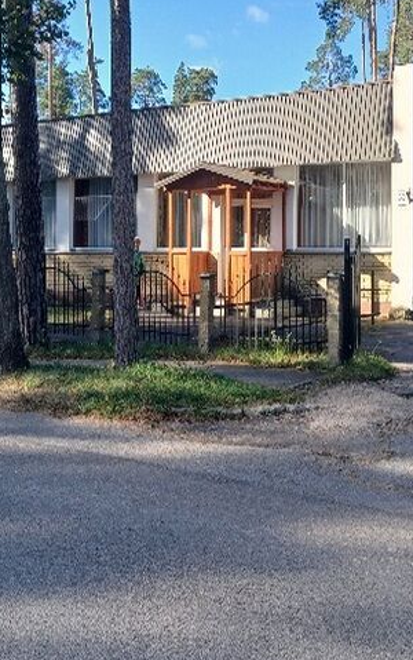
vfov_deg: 43.4
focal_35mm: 46
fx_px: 827
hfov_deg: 28.0
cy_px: 293
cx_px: 216
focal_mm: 3.98
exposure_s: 1/208
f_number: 1.8
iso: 20
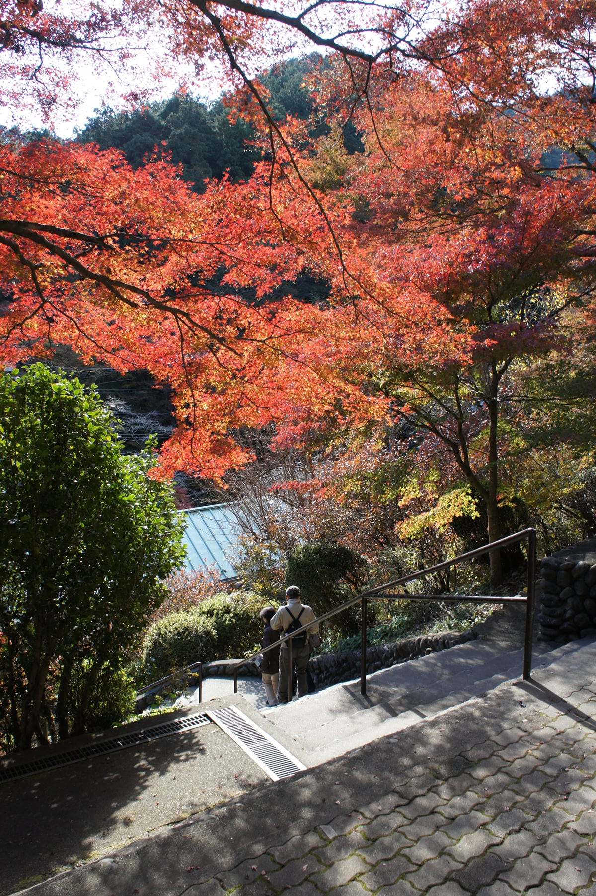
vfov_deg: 67.4
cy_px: 448
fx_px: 671
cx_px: 298
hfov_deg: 47.9
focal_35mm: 27
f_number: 5.6
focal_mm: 18
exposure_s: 1/80
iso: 200
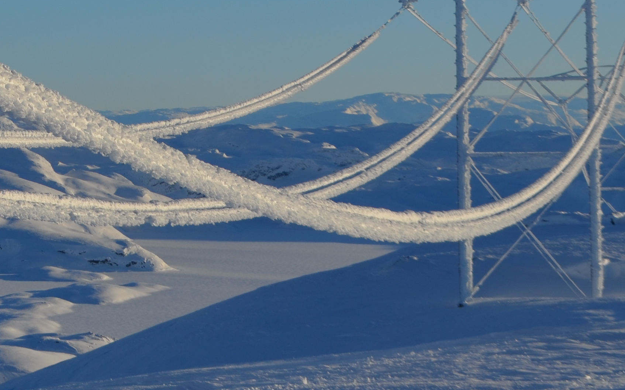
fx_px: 2419
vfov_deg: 9.1
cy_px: -58
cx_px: -121
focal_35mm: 142
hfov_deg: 14.3
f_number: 9
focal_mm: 32
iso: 100
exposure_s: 1/320
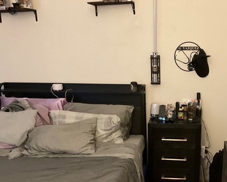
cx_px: 180
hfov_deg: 33.2
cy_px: 135
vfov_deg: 27.3
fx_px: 370
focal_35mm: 55
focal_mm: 3
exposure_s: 1/30
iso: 400
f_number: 1.8
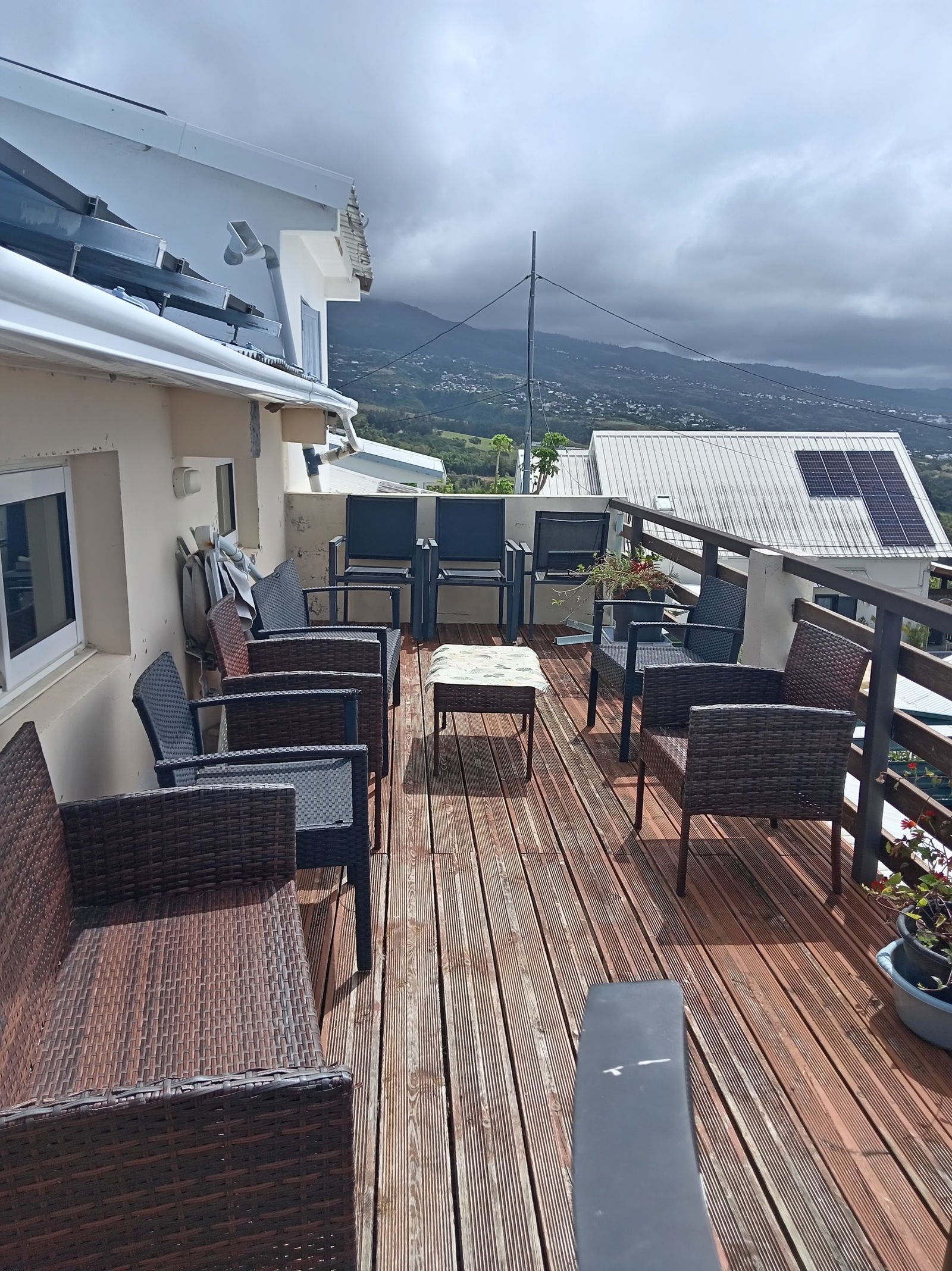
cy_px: 636
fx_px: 991
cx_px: 476
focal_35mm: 27
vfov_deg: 65.3
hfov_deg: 51.3
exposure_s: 1/680
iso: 102
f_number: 1.8
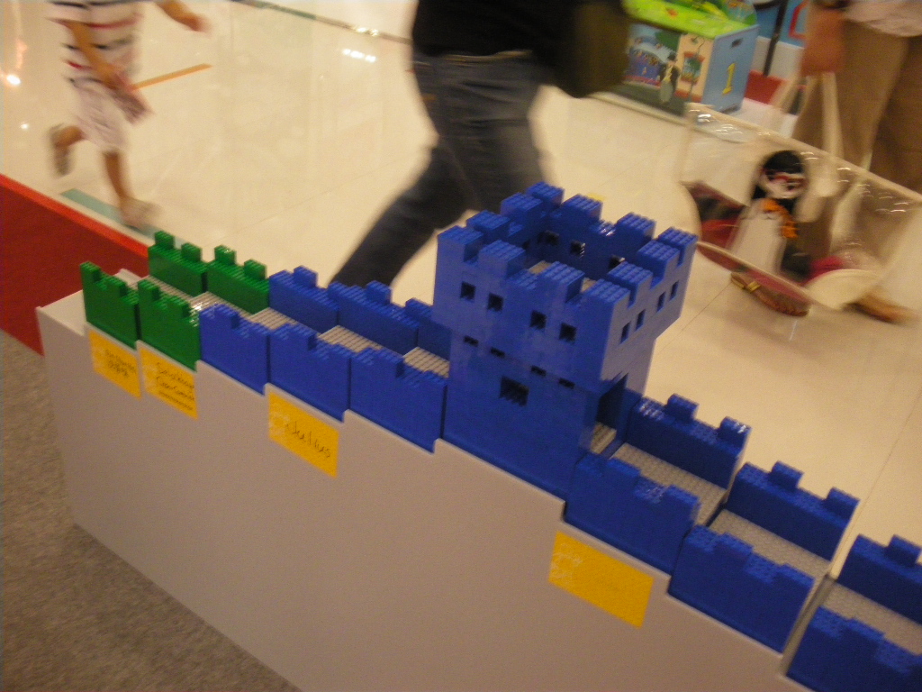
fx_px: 959
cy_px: 346
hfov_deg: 51.4
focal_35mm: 36
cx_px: 461
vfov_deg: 39.7
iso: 400
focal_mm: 6.3
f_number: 3.5
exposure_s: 1/50
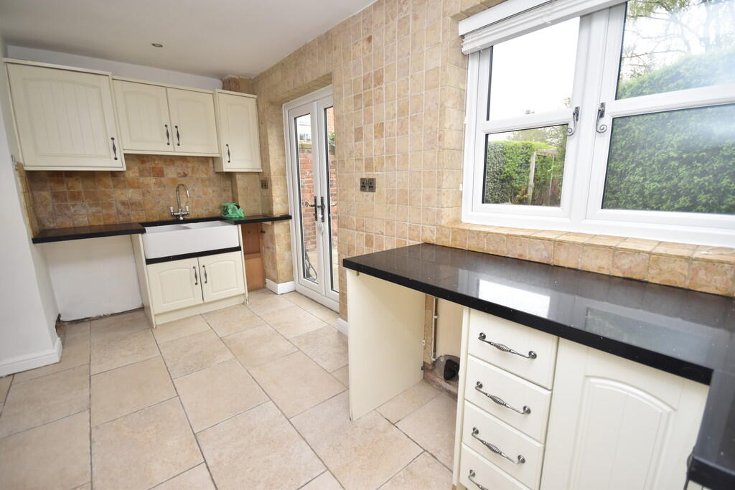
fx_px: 306
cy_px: 245
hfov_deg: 100.4
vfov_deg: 77.3
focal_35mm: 15
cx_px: 368
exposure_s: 1/200
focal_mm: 10
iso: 450
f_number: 5
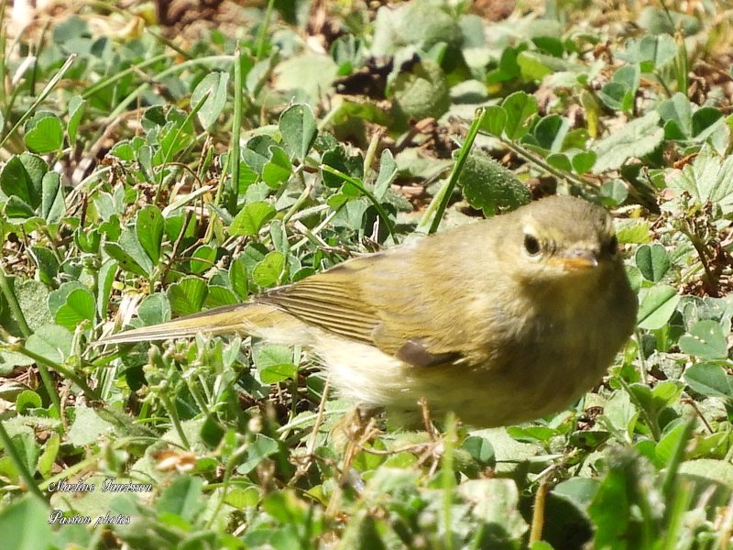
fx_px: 19058
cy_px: 275
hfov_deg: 2.2
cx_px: 366
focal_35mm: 900
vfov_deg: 1.7
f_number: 5.6
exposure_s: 1/250
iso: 140
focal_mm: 161.2
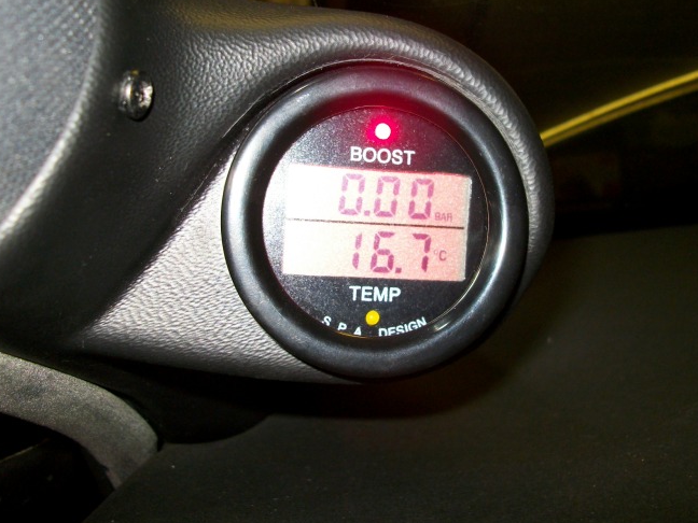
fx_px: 847
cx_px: 382
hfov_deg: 44.7
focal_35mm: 42
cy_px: 214
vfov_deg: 34.3
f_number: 2.9
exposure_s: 1/40
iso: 150
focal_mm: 5.7
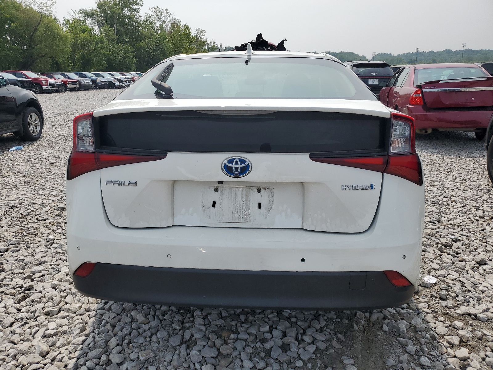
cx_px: 246
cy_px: 185
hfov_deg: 67.3
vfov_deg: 53.1
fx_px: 370
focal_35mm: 26
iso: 50
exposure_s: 1/5000
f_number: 1.5
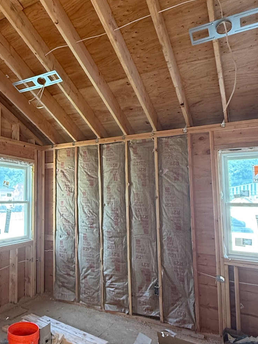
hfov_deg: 45.7
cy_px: 173
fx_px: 288
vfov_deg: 61.7
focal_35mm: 29
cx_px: 51
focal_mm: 2.22
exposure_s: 1/92
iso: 320
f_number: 2.2
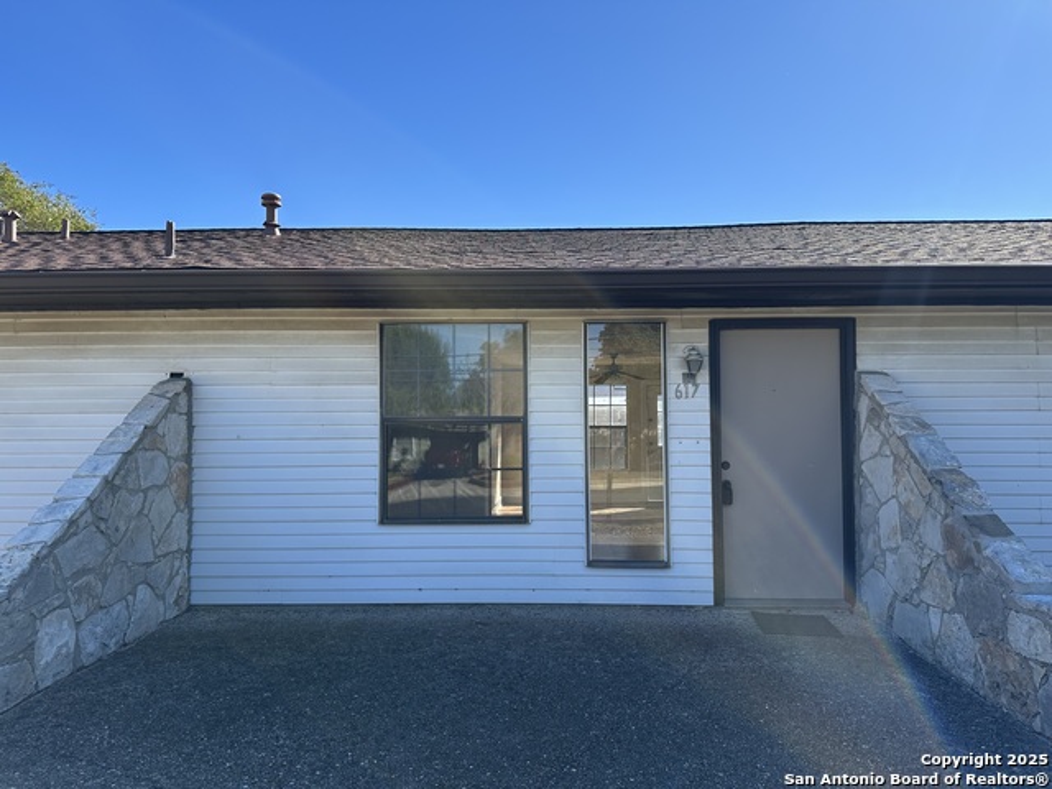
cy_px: 394
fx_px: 729
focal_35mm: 24
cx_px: 526
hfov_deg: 71.6
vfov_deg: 56.8
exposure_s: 1/2660
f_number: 1.78
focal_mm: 6.86
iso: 80
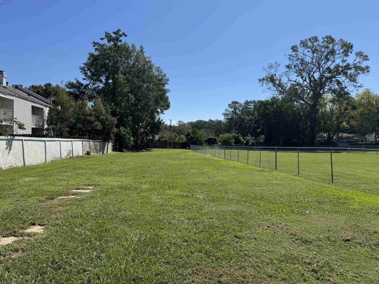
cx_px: 174
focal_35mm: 27
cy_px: 147
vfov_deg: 51.3
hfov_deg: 65.2
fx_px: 296
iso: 80
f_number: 1.78
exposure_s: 1/5348
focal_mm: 6.76
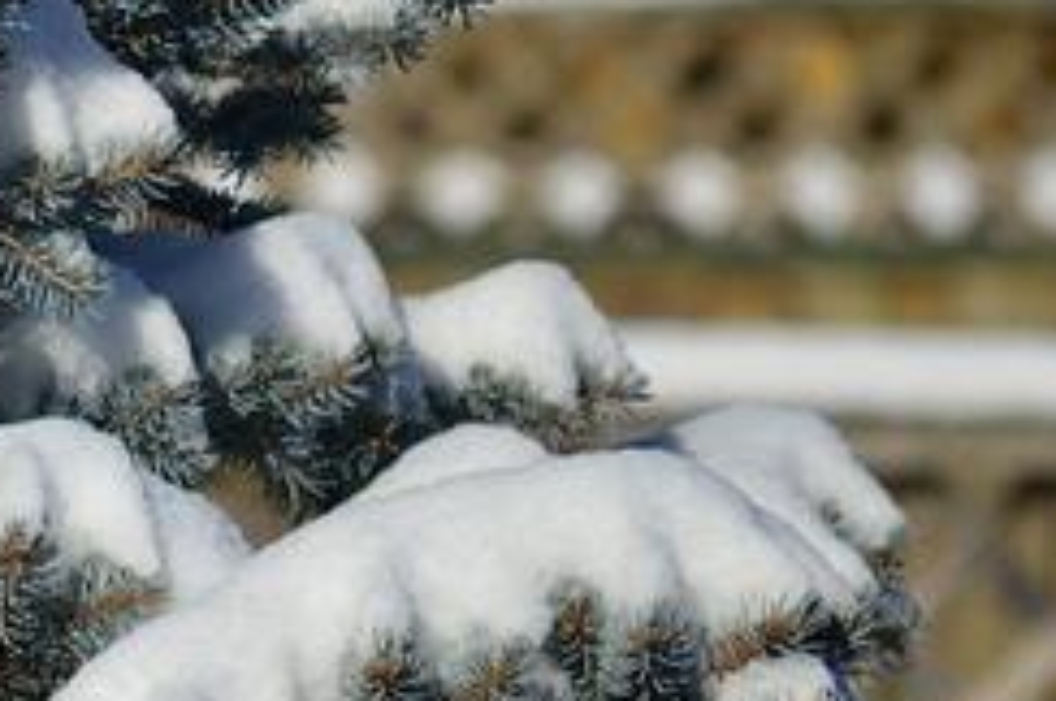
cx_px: -134
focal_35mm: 985
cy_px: 221
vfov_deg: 1.4
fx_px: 28855
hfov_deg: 2.1
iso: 100
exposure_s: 1/640
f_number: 5.6
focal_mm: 200
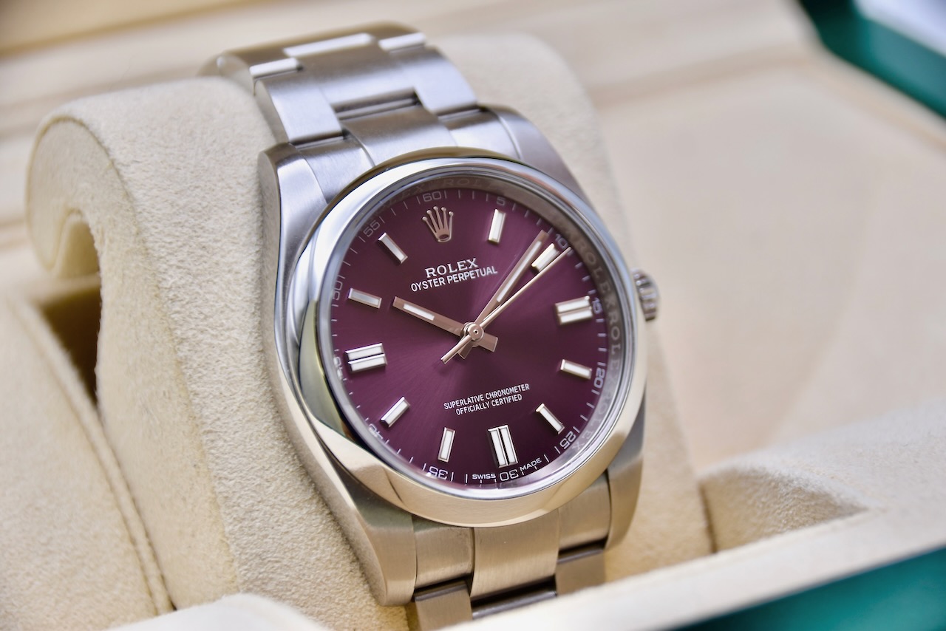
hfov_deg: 13.0
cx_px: 473
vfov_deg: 8.7
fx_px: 4139
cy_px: 316
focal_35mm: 158
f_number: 5.6
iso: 100
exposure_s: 1/20
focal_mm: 105
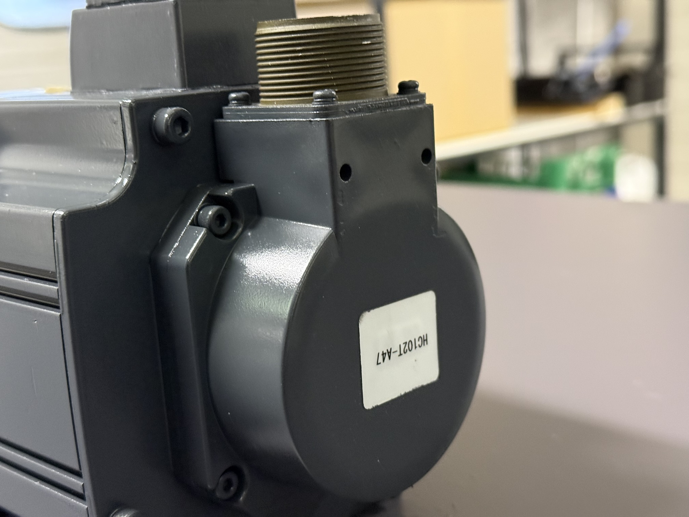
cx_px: 344
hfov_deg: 39.7
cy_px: 258
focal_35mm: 48
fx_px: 955
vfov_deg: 30.3
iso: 400
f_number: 1.78
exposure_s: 1/25
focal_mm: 6.76
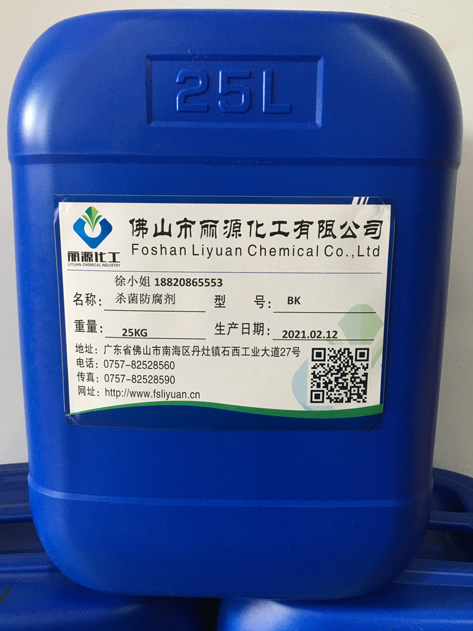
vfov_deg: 61.7
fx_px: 528
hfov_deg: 48.2
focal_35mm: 29
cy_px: 316
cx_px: 236
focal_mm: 4.15
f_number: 2.2
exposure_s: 1/33
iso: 50
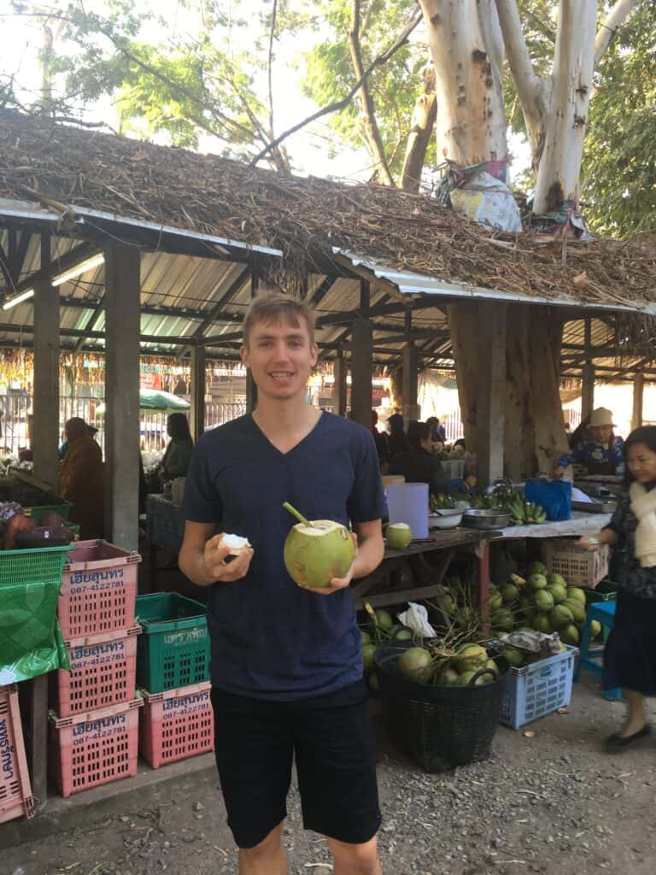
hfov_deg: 48.2
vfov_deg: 61.7
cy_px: 438
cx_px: 328
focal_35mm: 29
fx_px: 733
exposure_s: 1/50
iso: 25
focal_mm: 4.15
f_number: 2.2
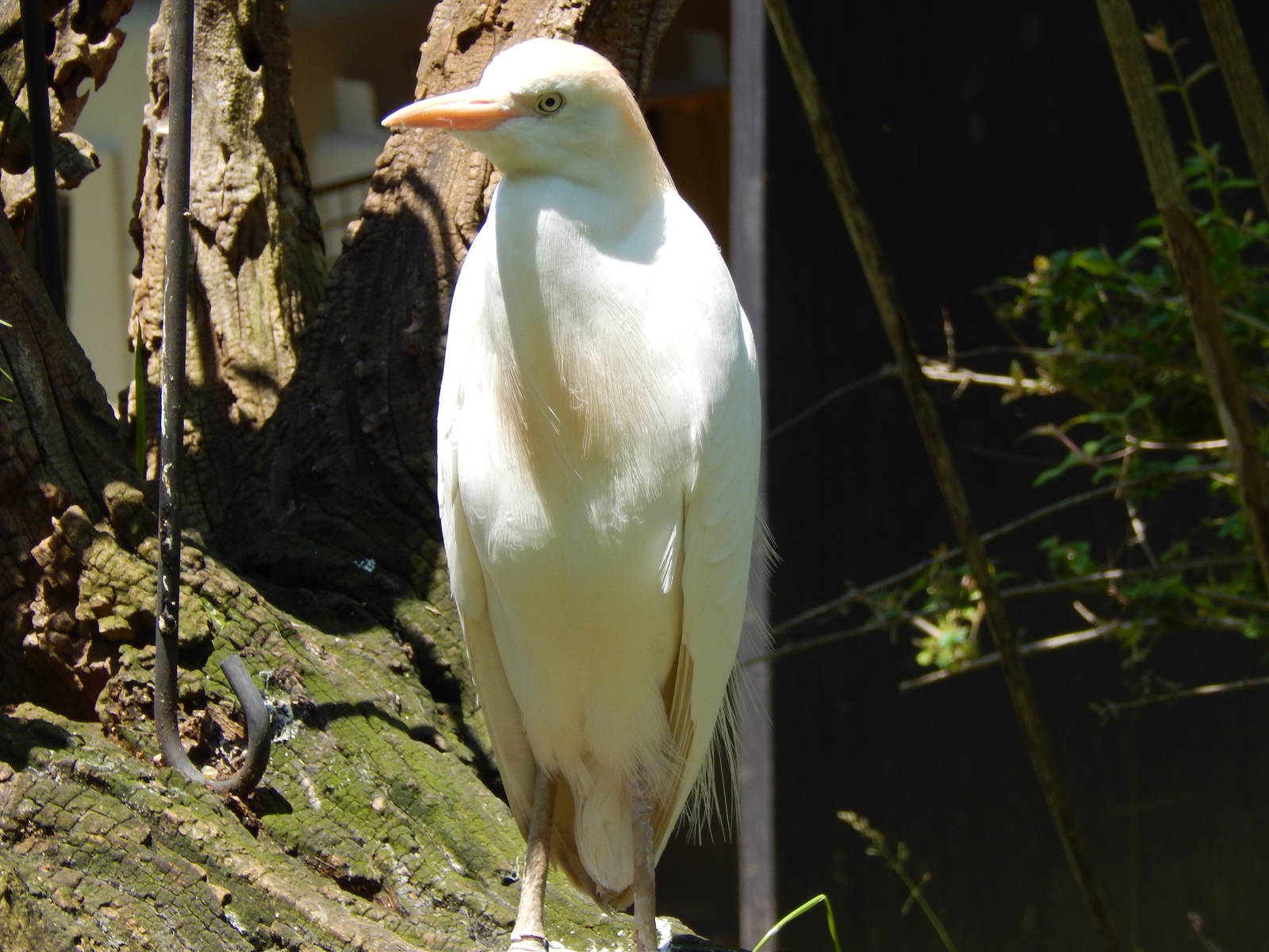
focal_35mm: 388
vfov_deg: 3.8
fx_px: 14224
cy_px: 476
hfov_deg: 5.1
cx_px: 634
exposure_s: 1/200
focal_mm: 69
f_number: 5.7
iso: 125
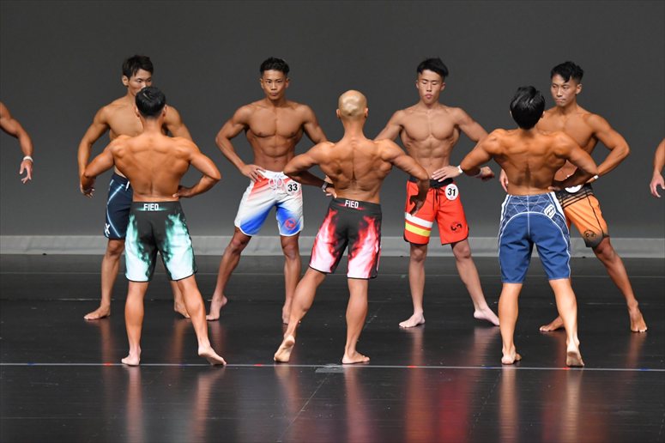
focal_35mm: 255
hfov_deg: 8.1
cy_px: 222
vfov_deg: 5.4
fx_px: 4708
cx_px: 332
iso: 4000
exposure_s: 1/400
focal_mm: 170
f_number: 5.6
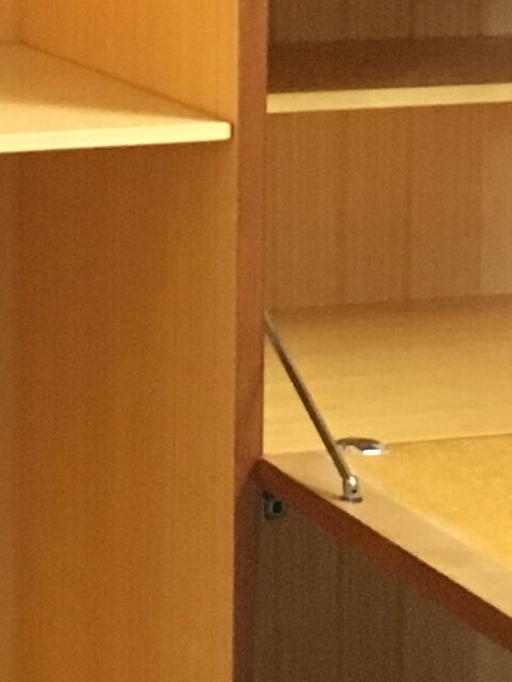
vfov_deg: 10.8
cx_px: 231
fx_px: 3567
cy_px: -1
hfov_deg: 8.2
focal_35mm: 181
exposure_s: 1/17
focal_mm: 4.15
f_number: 2.2
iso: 400
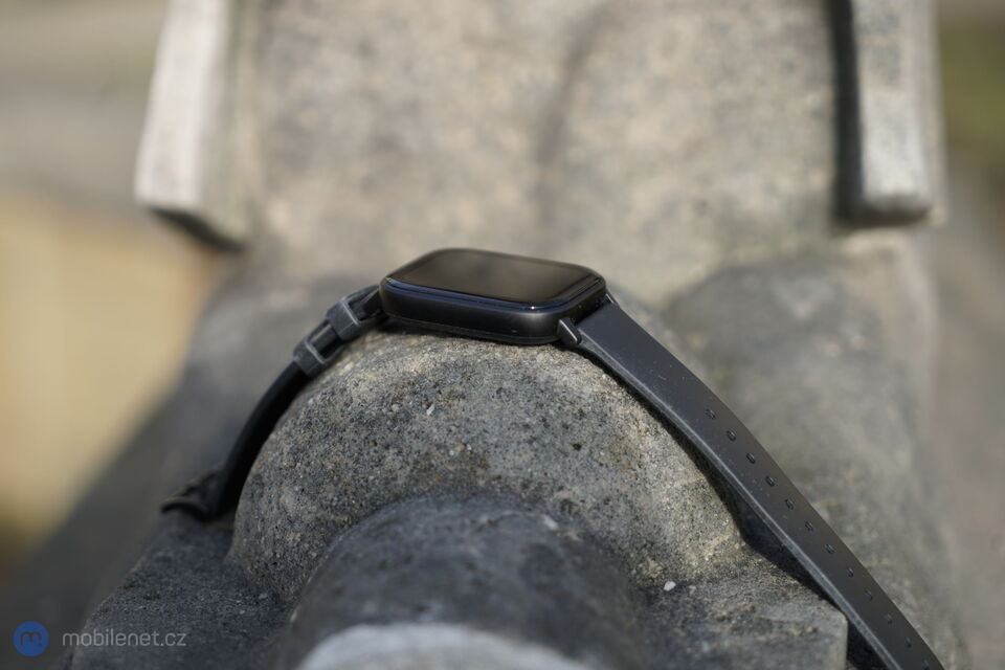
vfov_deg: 19.5
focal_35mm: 70
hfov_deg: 28.8
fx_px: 1954
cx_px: 502
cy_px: 335
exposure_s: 1/320
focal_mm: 70
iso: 100
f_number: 4
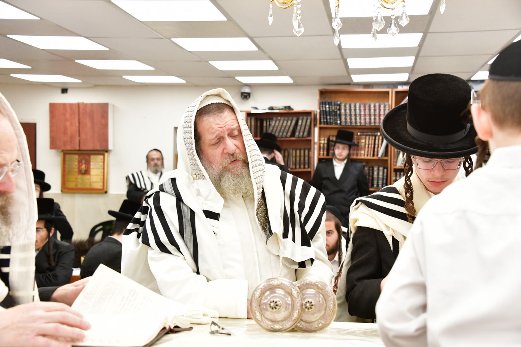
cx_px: 260
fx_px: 796
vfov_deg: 24.6
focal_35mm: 55
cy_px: 174
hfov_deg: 36.3
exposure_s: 1/100
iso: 1250
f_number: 5.6
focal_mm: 55
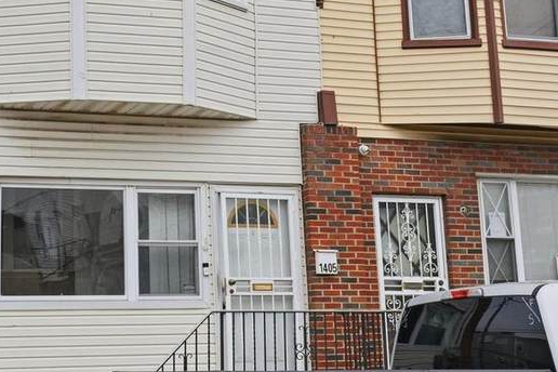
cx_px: 99
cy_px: 90
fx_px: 1038
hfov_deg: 29.3
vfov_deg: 20.1
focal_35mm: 67
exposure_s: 1/1250
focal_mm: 27
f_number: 10
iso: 500
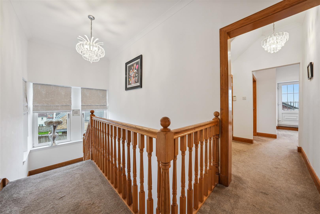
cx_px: 160
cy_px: 107
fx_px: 107
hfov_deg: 112.6
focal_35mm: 12
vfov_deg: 90.0
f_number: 3.5
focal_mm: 12
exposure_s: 1/50
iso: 200
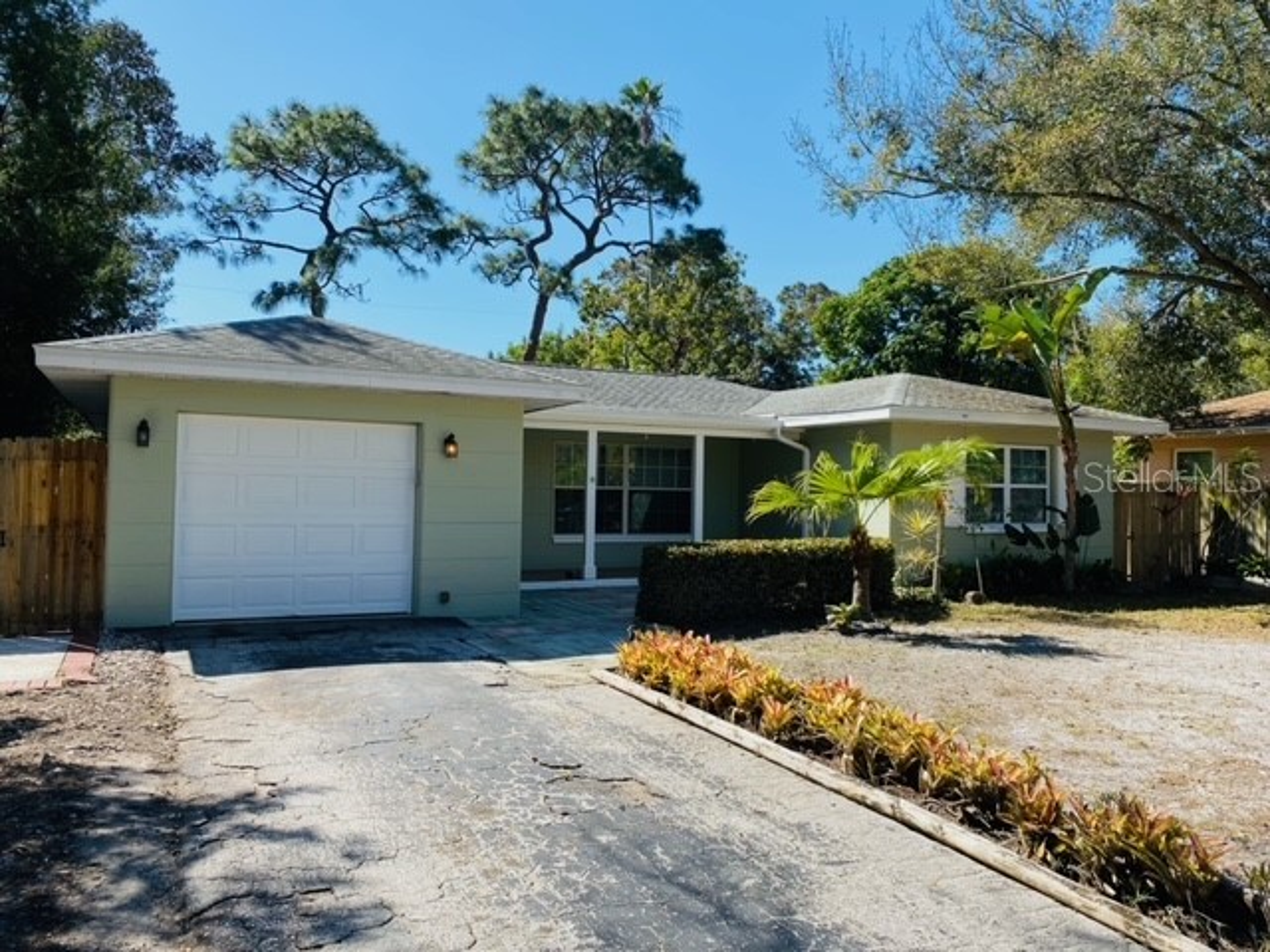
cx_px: 635
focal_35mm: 26
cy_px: 476
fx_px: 954
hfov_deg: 67.3
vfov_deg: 53.1
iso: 32
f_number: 1.8
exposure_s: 1/1838
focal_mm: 4.25
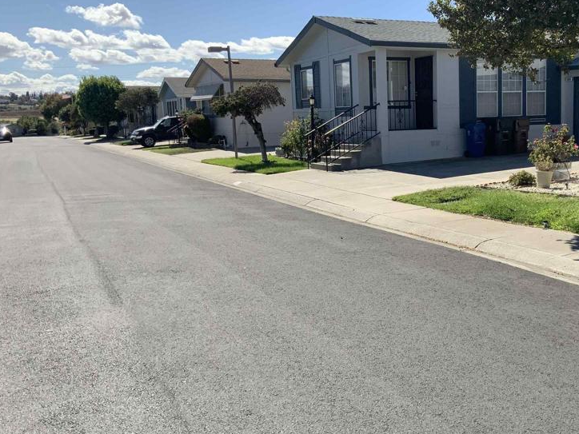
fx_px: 686
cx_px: 405
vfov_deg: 35.1
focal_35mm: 41
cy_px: 196
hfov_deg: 44.8
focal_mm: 3
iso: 20
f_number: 1.8
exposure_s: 1/2141
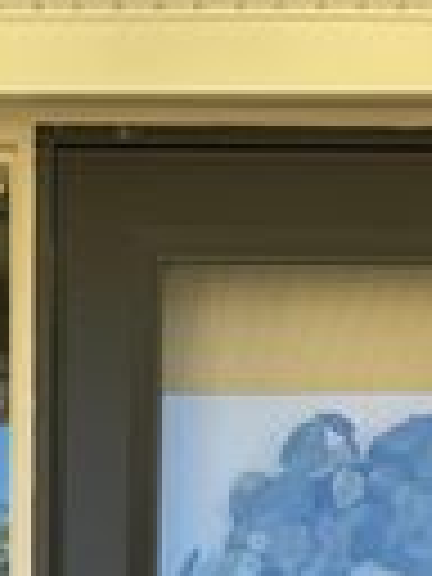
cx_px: 58
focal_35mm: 125
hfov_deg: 11.8
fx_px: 2080
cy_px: 1181
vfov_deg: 13.4
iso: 80
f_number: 1.78
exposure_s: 1/604
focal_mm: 6.76
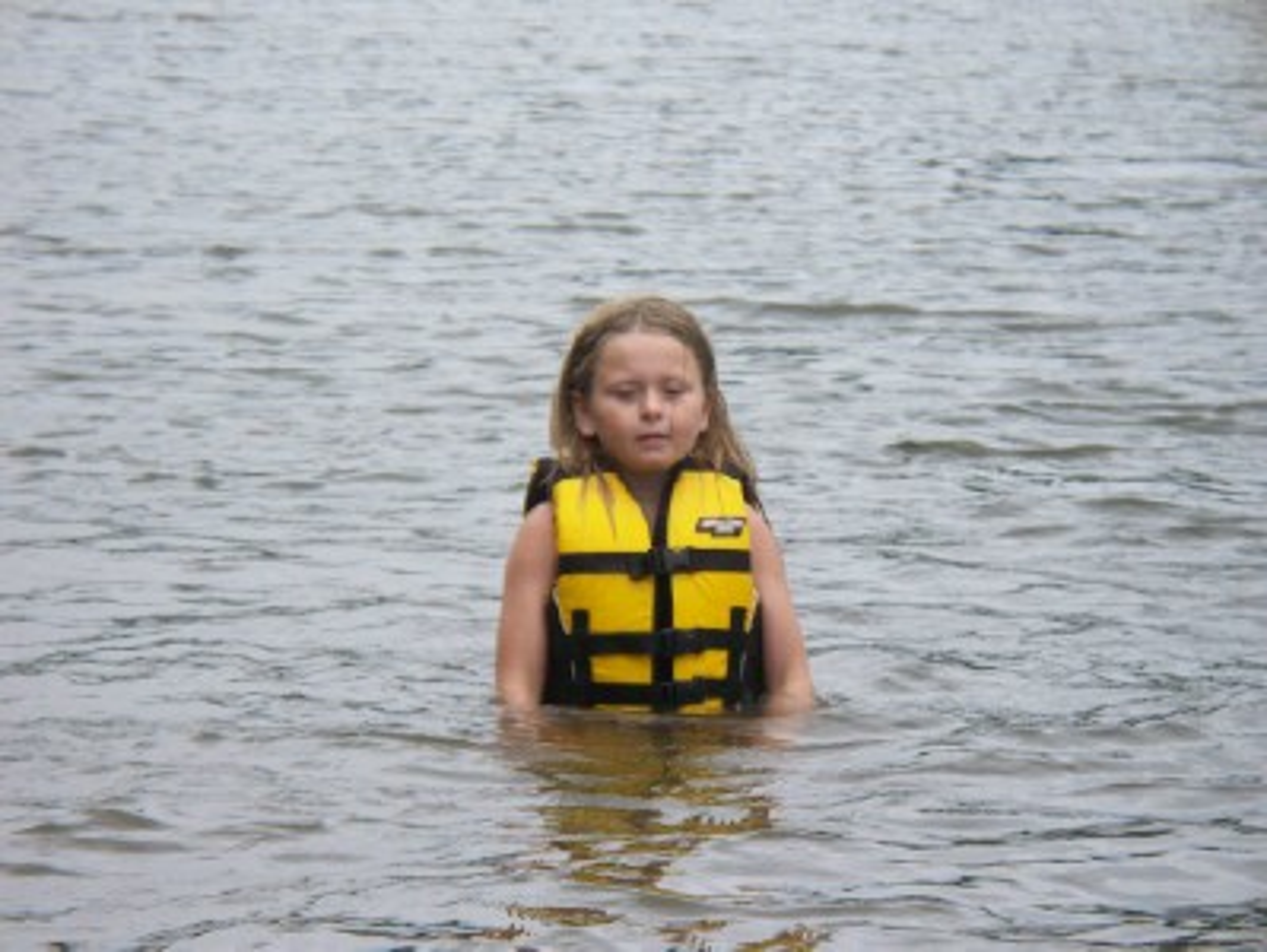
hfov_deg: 11.0
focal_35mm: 180
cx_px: 634
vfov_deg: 8.3
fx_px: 6594
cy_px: 476
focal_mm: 37.7
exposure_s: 1/200
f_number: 5.1
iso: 80
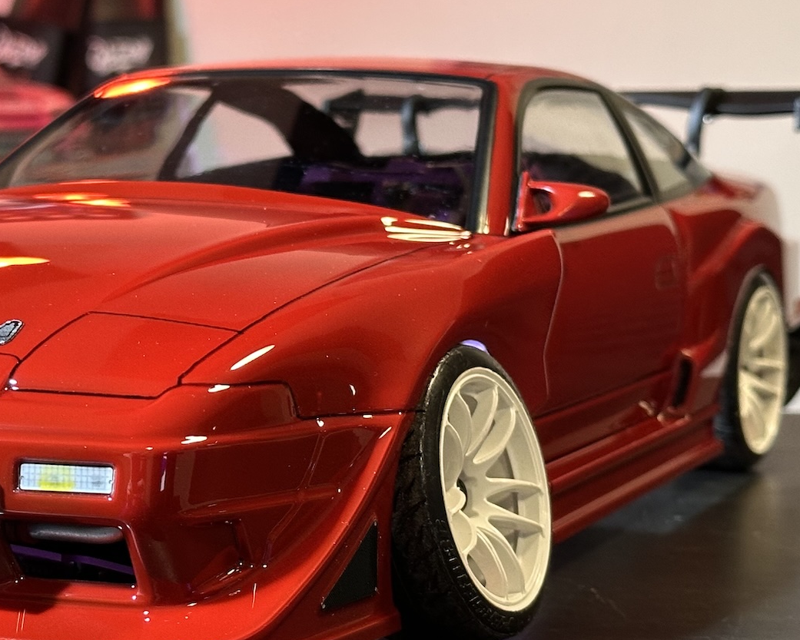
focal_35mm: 90
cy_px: 327
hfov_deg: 21.1
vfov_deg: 17.1
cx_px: 198
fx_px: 2131
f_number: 1.78
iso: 320
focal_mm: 6.86
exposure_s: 1/33
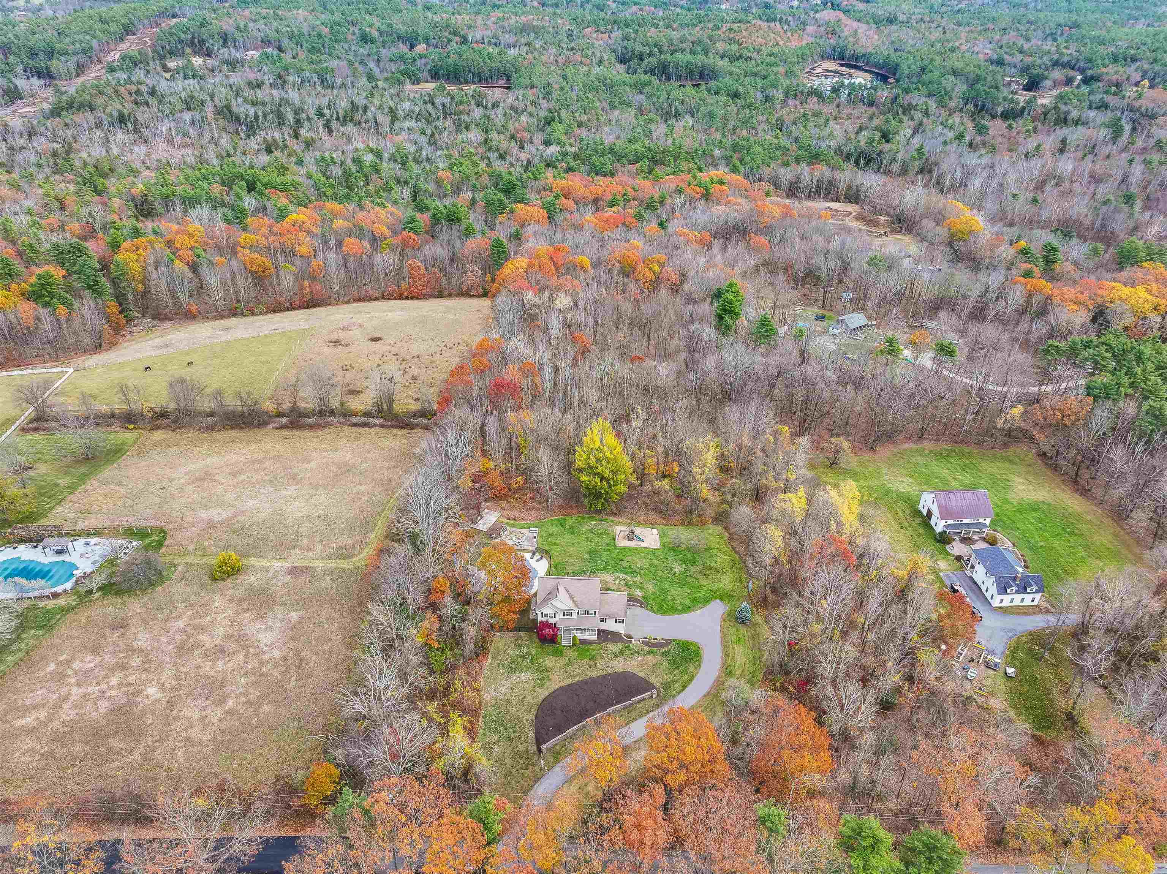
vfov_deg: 56.8
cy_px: 437
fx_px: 809
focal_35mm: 24
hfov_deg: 71.6
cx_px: 584
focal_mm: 12.29
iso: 100
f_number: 2.8
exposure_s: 1/320
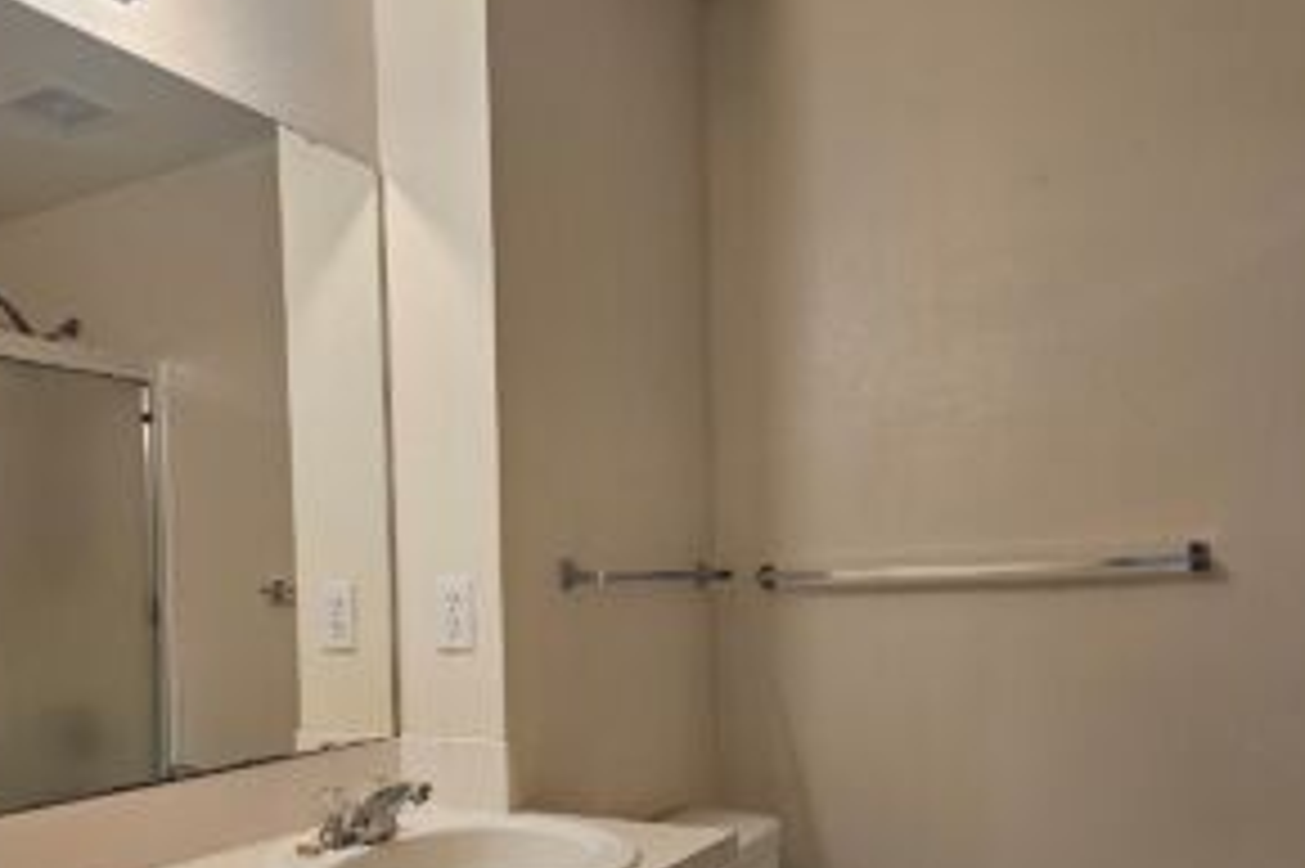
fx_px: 1196
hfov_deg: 56.4
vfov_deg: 39.3
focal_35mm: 33
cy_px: 598
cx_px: 472
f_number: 1.7
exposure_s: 1/120
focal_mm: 6.3
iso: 160
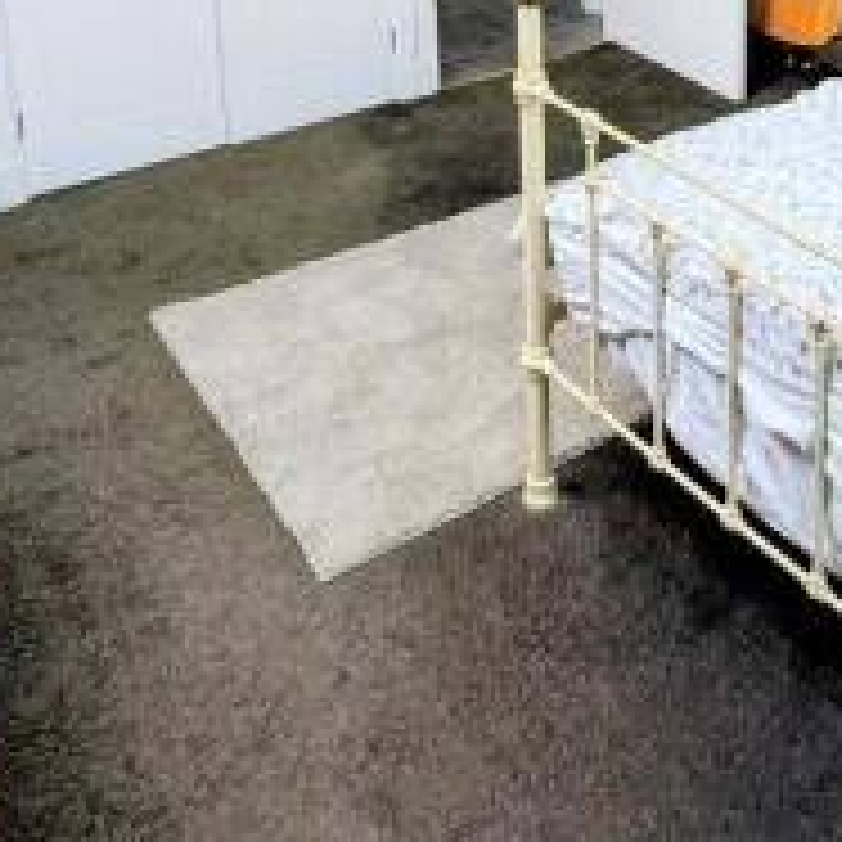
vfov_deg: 32.9
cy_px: -115
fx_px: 1211
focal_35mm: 44
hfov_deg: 37.1
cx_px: 666
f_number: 2.2
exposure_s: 1/146
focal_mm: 2.35
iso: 47
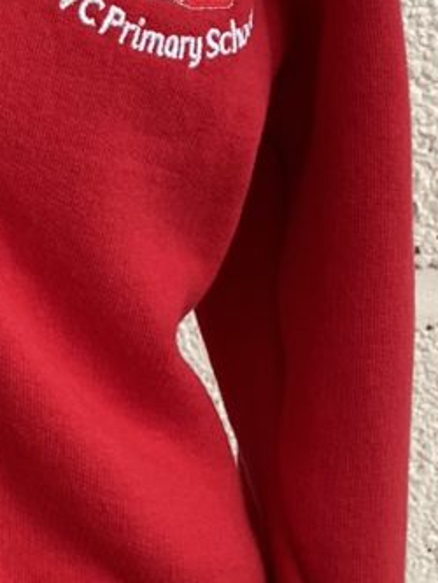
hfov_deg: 11.9
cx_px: -180
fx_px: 2023
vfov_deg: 16.4
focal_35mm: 120
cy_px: 359
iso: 64
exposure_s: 1/121
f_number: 1.8
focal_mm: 4.25
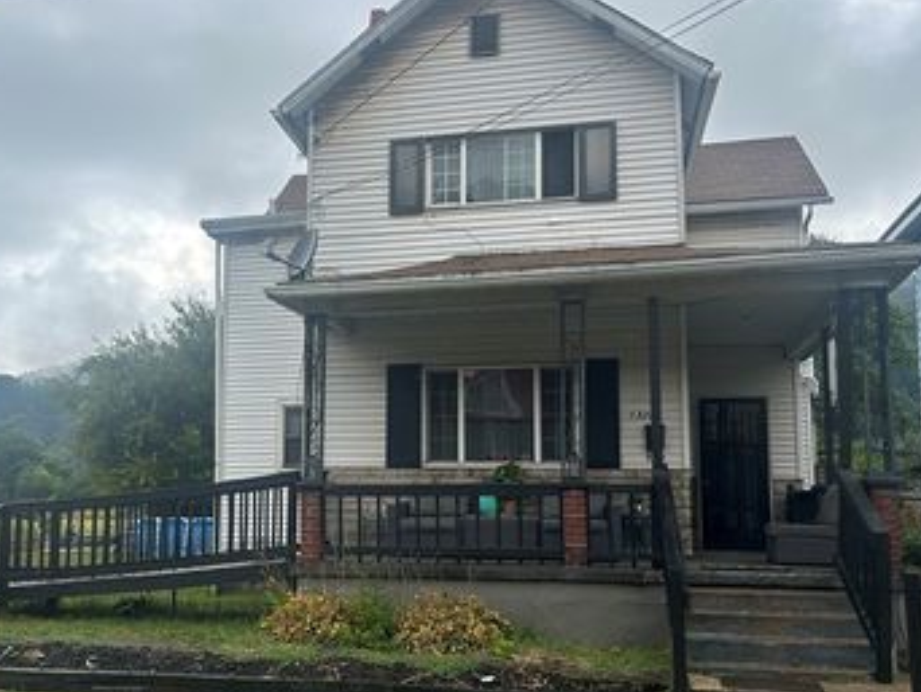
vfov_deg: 37.7
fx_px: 1012
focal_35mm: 38
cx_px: 334
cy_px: 400
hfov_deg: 48.4
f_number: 1.5
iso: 50
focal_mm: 5.7
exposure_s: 1/808
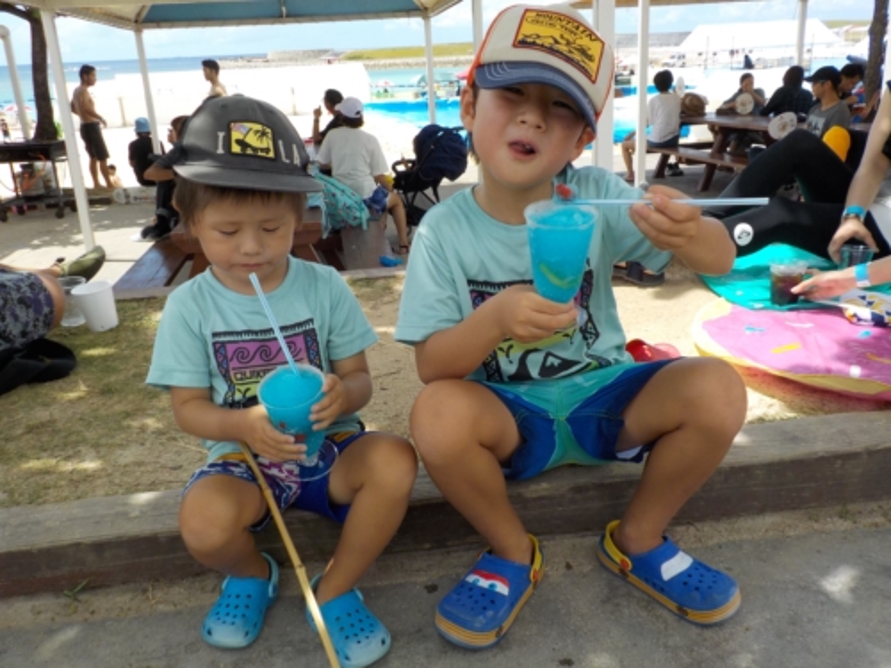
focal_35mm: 30
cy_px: 334
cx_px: 446
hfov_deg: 60.0
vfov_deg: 46.8
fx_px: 772
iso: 125
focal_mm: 4.1
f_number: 3.3
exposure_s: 1/800
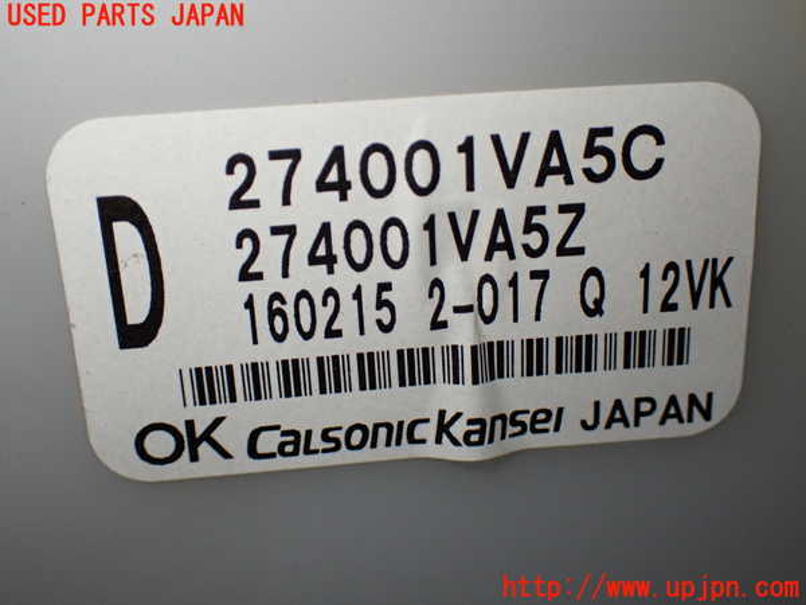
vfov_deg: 30.9
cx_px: 403
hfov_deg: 40.4
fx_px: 1094
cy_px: 302
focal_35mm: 47
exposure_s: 1/200
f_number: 3.1
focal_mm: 8.4
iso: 320
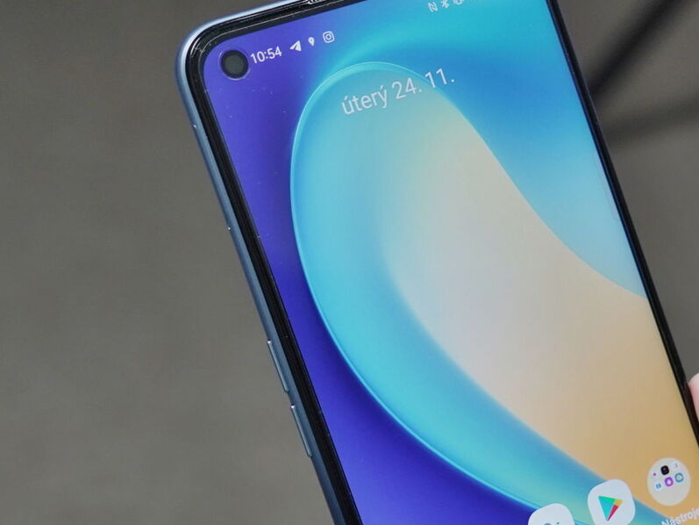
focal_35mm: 88
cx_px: 491
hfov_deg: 22.1
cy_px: 408
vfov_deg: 16.7
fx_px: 1777
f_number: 4.5
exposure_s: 1/125
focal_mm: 38
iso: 500
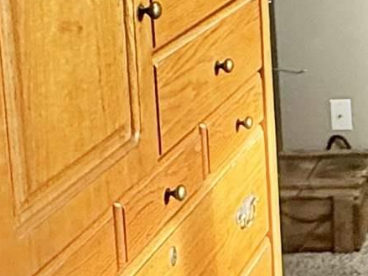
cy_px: -36
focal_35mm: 98
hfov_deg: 15.8
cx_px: 733
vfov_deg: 14.7
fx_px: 1042
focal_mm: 2.22
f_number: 2.2
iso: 640
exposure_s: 1/60
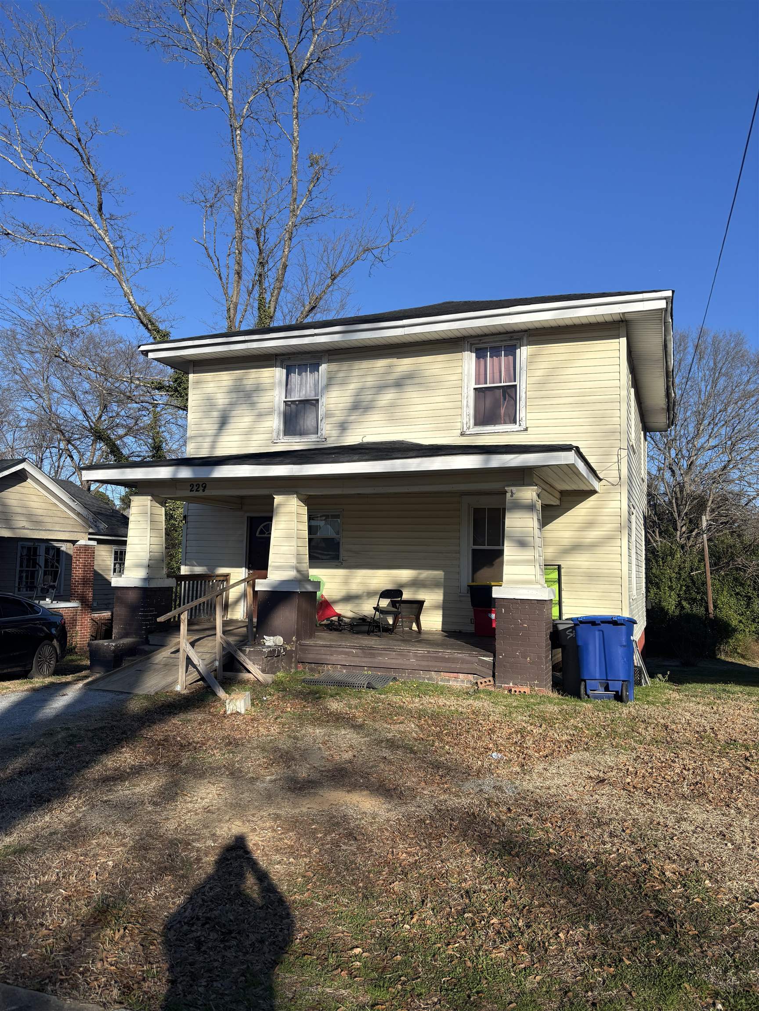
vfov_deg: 67.3
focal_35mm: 26
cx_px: 380
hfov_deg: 53.1
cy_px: 506
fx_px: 760
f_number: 1.6
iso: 50
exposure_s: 1/3311
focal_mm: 5.96
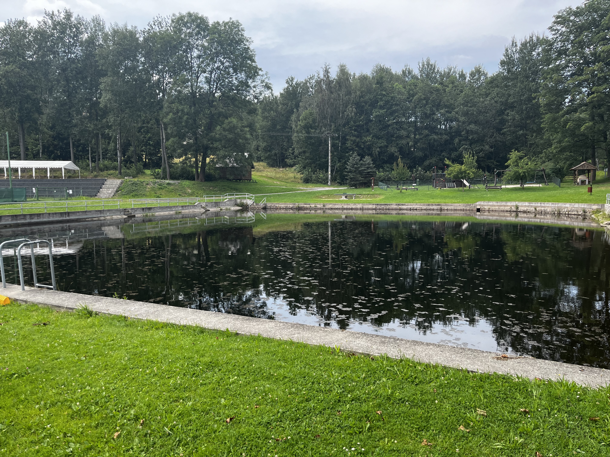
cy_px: 228
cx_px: 305
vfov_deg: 53.1
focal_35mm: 26
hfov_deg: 67.3
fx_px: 458
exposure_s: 1/975
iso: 50
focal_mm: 5.1
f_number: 1.6
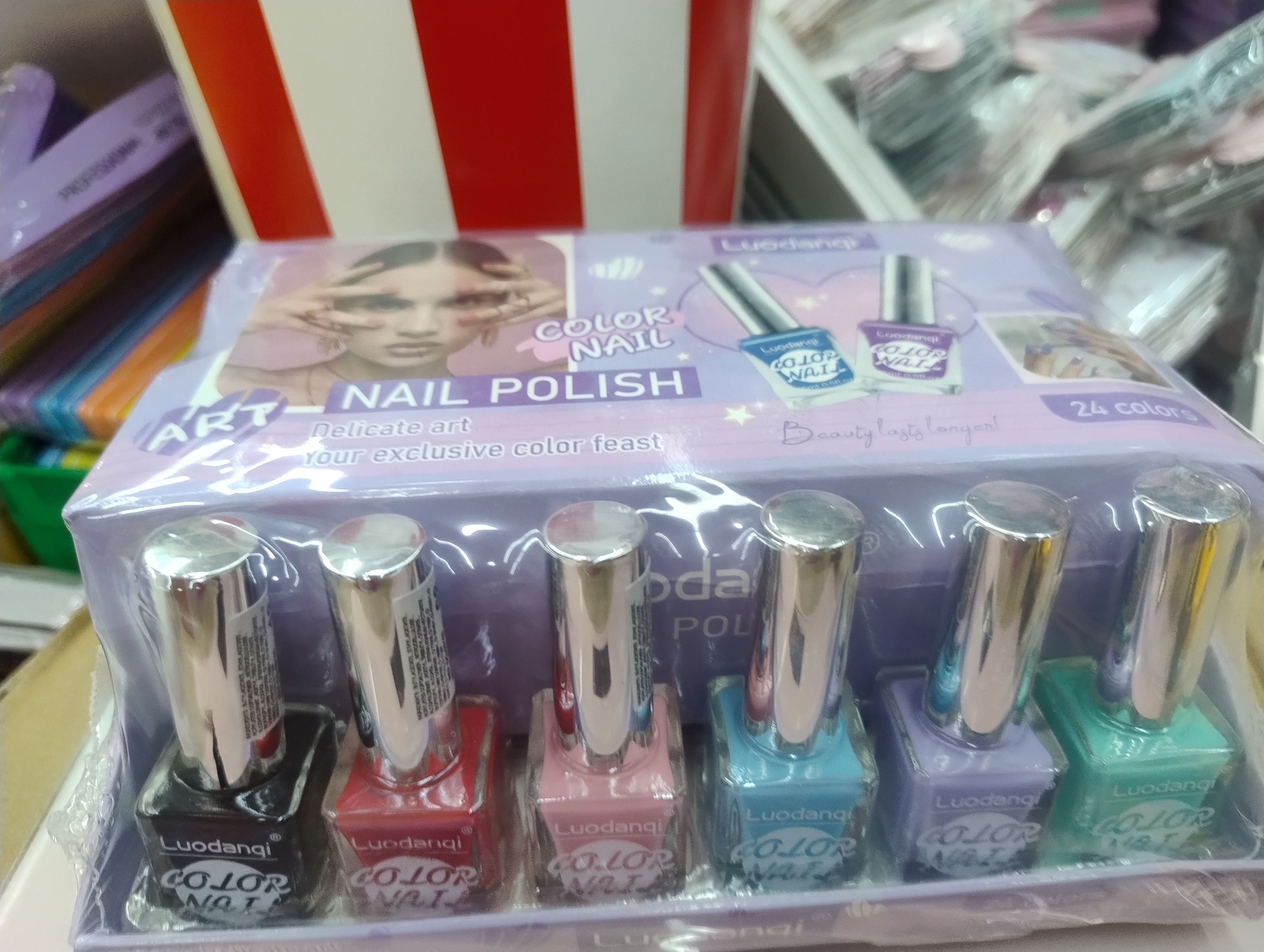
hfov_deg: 71.5
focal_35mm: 24
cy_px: 476
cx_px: 632
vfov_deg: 56.9
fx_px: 878
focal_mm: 5.56
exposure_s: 1/60
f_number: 1.8
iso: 497
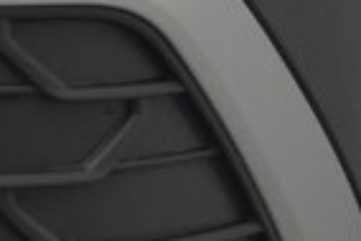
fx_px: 2927
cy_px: -173
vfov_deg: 4.7
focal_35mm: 292
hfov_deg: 6.5
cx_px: -713
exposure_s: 1/60
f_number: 4
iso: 640
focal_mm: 27
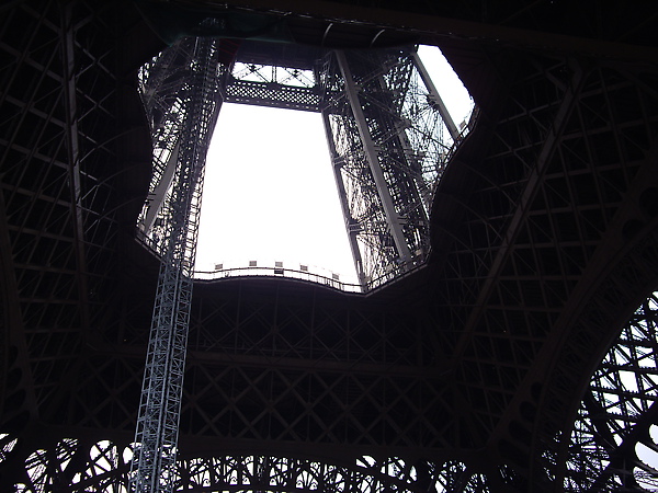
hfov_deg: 49.0
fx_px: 722
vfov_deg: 37.7
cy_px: 246
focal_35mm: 38
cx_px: 329
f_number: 2.8
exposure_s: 1/200
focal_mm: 7.9
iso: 100
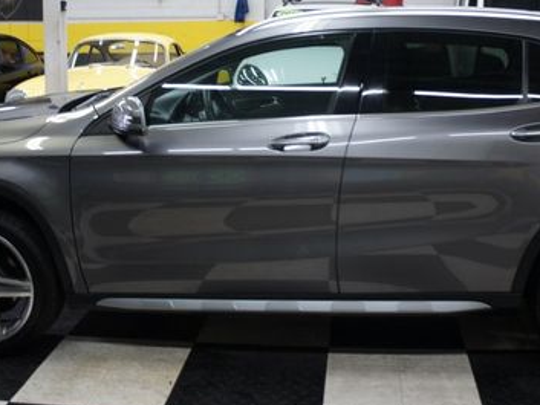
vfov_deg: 30.4
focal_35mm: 47
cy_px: 105
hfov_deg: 40.3
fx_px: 733
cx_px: 309
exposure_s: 1/30
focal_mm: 18
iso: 250
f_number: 3.5
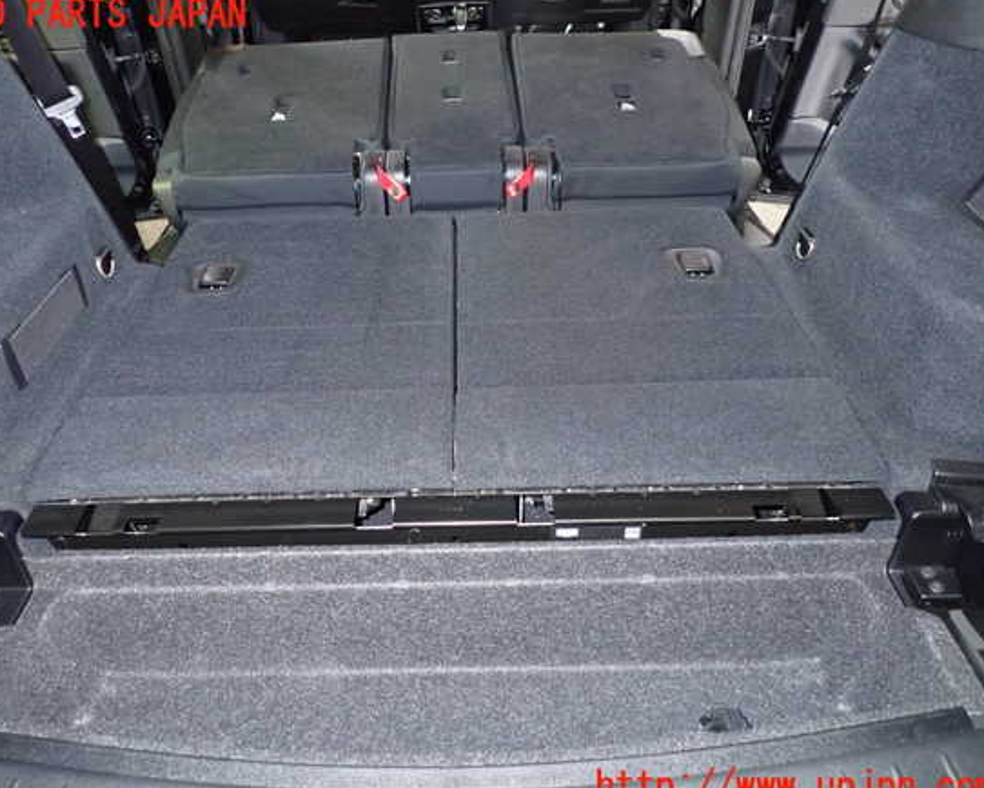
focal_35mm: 27
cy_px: 401
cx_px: 461
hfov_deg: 64.0
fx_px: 787
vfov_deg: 53.2
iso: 800
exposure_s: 1/30
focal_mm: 4.5
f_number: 2
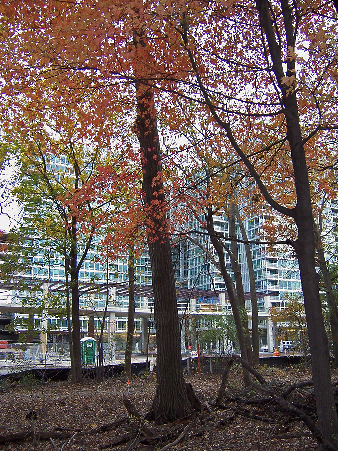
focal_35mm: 33
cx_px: 169
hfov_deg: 42.9
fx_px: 430
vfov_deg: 55.4
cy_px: 226
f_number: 2.8
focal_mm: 5.5
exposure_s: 1/90
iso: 140
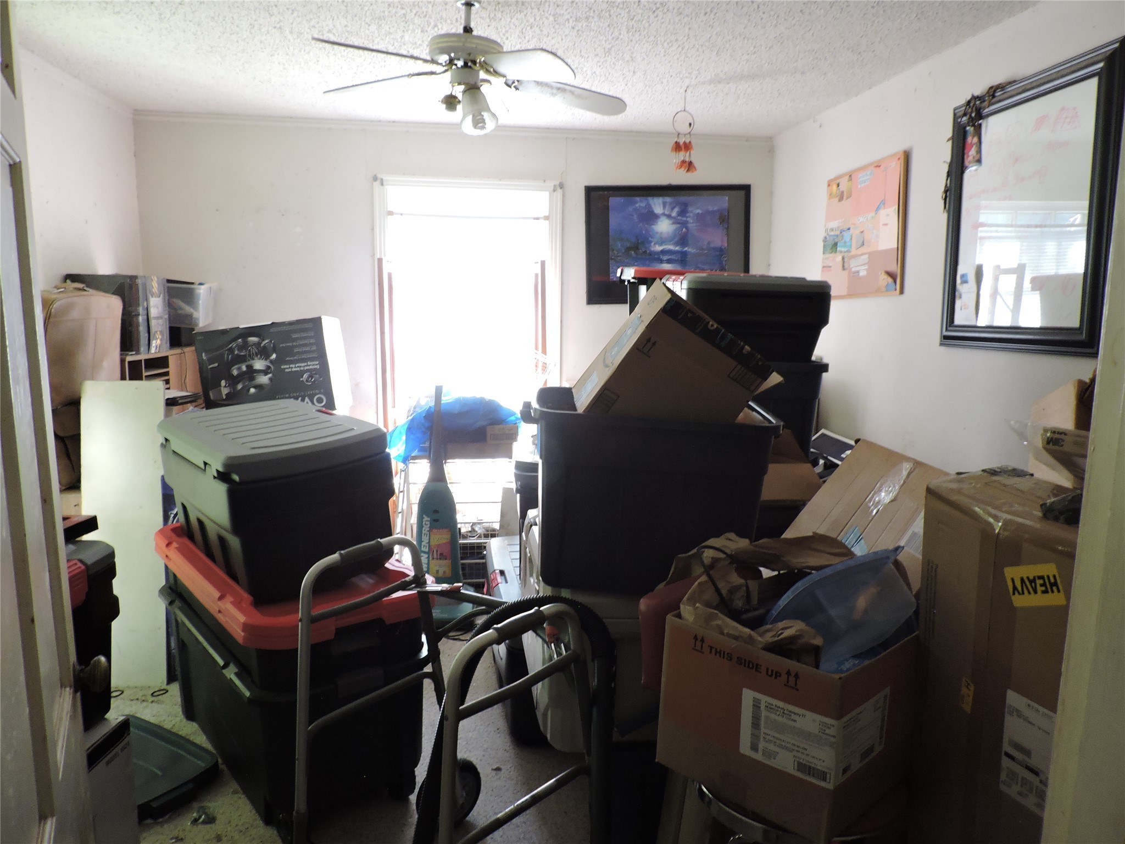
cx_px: 562
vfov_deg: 56.8
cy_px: 422
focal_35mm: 24
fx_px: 780
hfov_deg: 71.6
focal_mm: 4.3
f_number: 3
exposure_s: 1/8
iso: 400
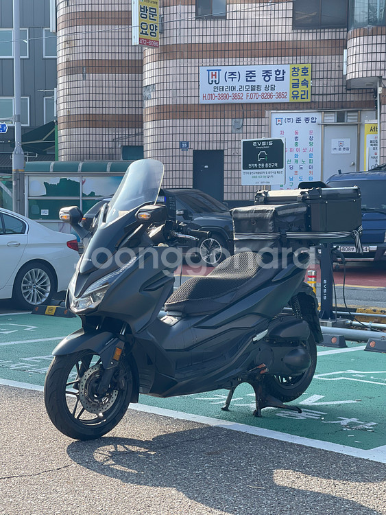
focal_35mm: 64
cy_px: 258
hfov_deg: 22.9
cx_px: 193
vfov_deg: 30.3
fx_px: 951
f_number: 2.2
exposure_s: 1/388
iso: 32
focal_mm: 7.5
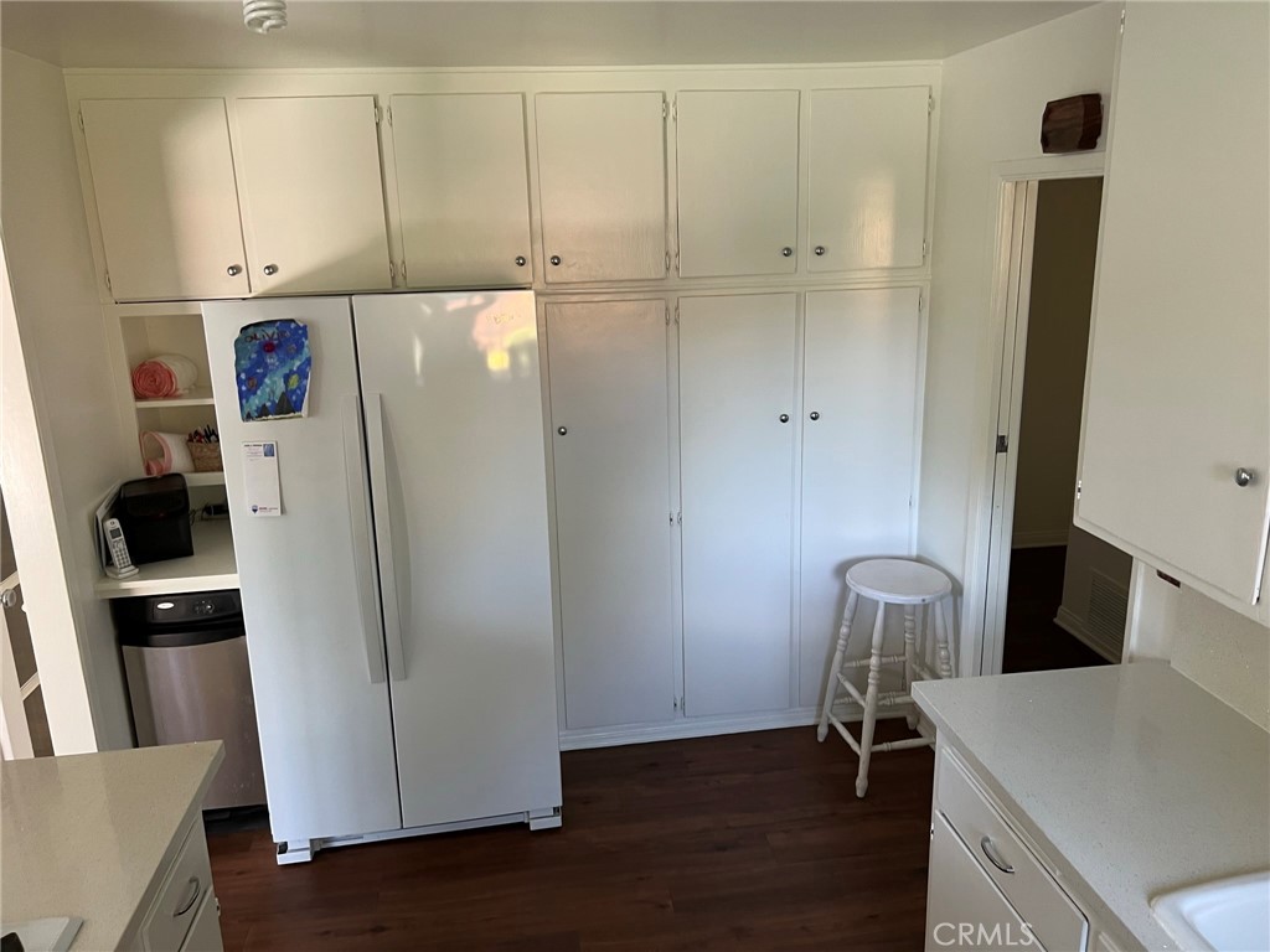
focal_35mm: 26
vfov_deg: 53.1
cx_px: 635
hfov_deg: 67.3
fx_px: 954
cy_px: 476
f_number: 1.5
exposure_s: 1/60
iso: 100
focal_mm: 5.7
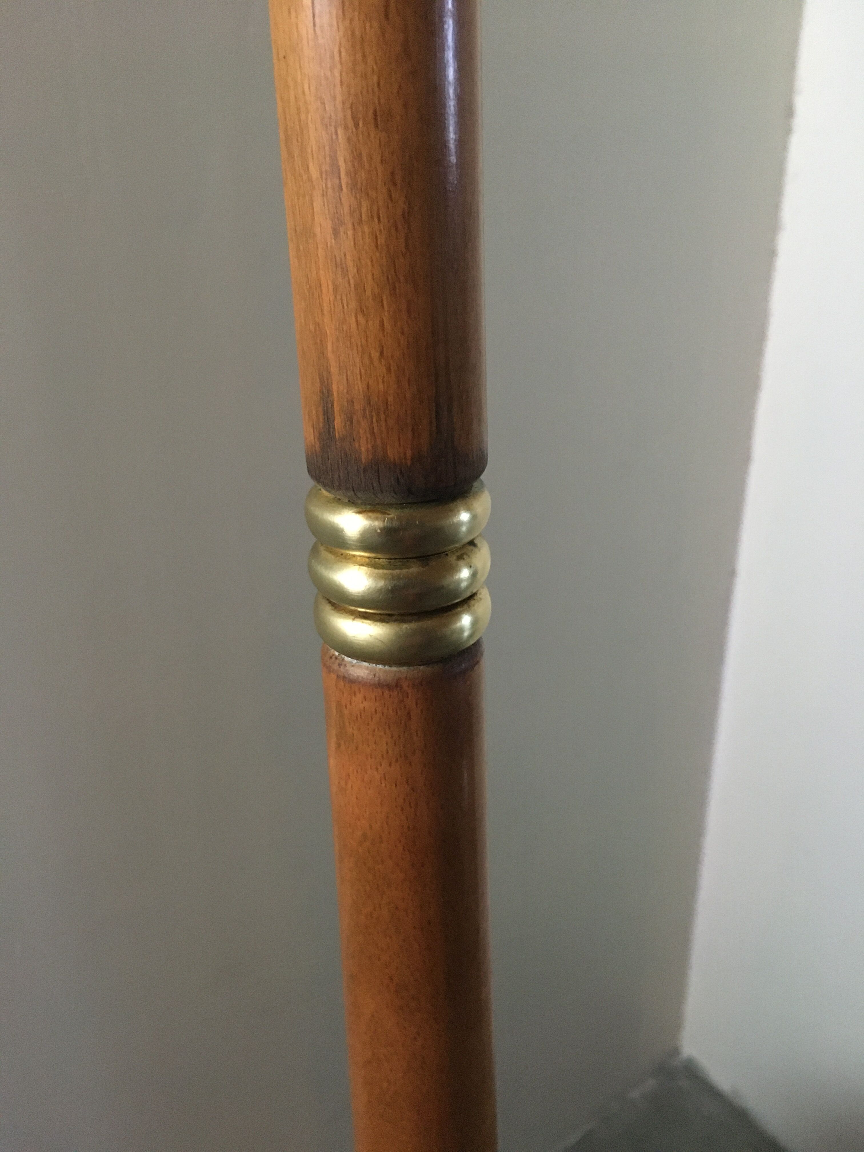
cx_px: 432
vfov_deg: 61.7
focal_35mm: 29
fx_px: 965
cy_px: 576
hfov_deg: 48.2
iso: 200
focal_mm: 4.15
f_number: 2.2
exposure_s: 1/17
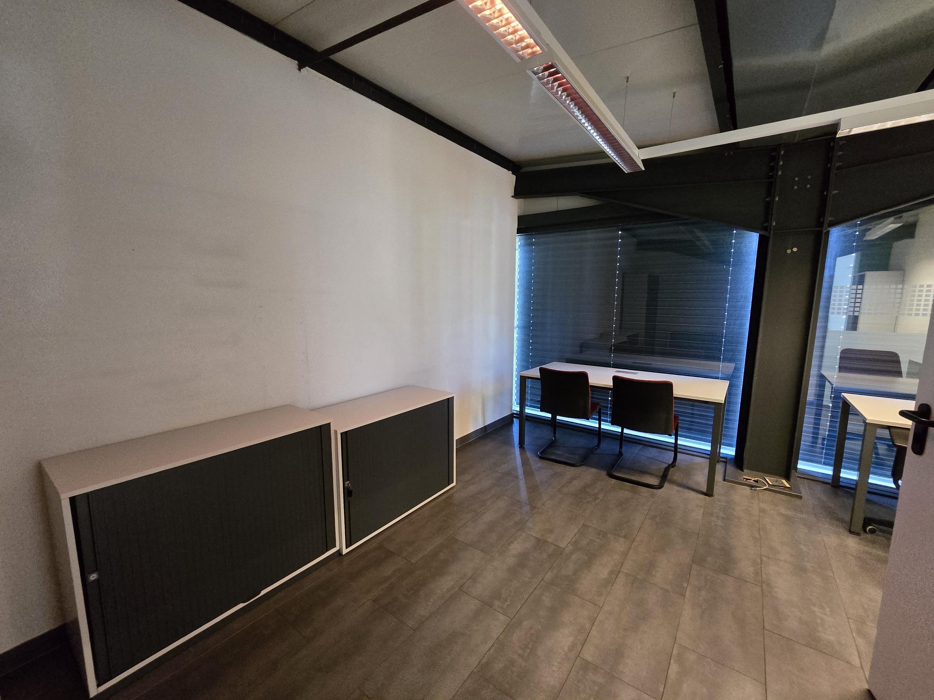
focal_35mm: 13
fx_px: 351
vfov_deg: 89.9
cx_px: 467
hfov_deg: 106.2
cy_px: 350
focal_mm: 2.2
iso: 1000
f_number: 2.2
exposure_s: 1/50
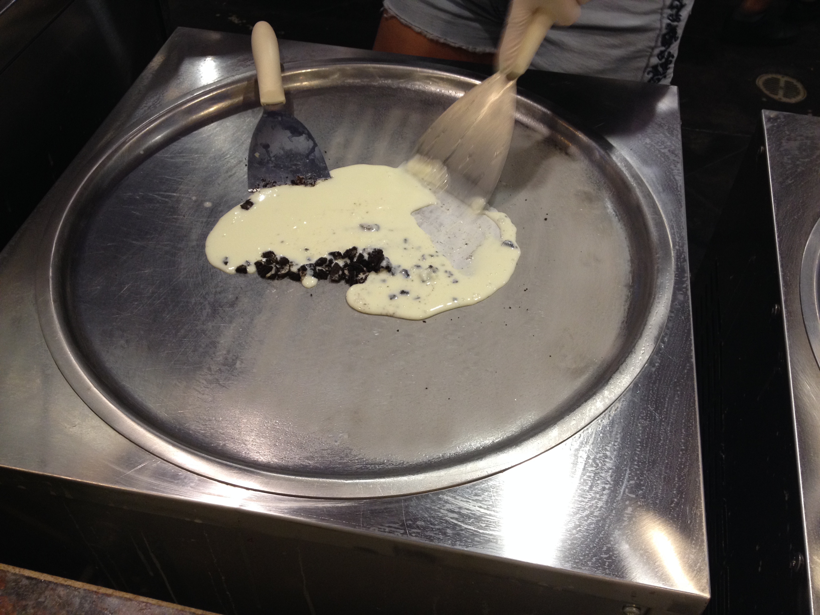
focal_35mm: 35
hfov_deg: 52.6
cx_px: 410
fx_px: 829
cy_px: 308
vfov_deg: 40.7
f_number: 2.4
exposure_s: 1/20
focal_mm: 4.28
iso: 125
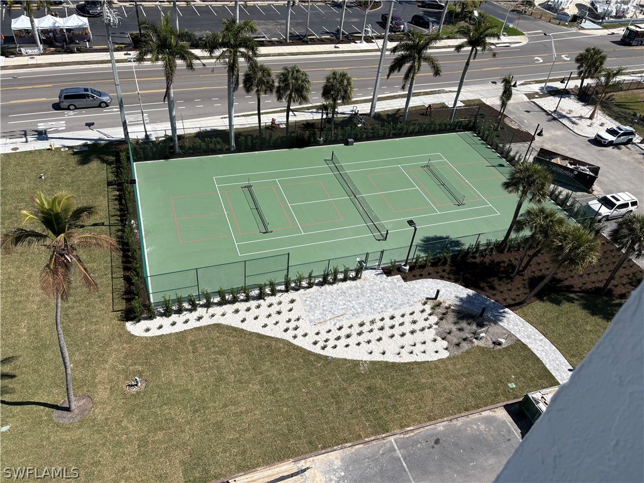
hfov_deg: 67.3
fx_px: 484
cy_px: 242
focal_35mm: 26
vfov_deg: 53.1
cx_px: 322
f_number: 1.6
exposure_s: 1/4608
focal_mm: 5.96
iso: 50
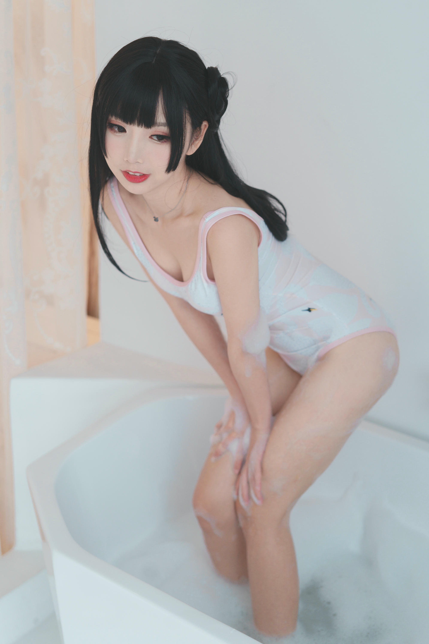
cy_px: 322
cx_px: 214
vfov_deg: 39.6
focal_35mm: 50
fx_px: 894
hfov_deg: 27.0
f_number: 2.8
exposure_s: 1/100
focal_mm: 50
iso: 320
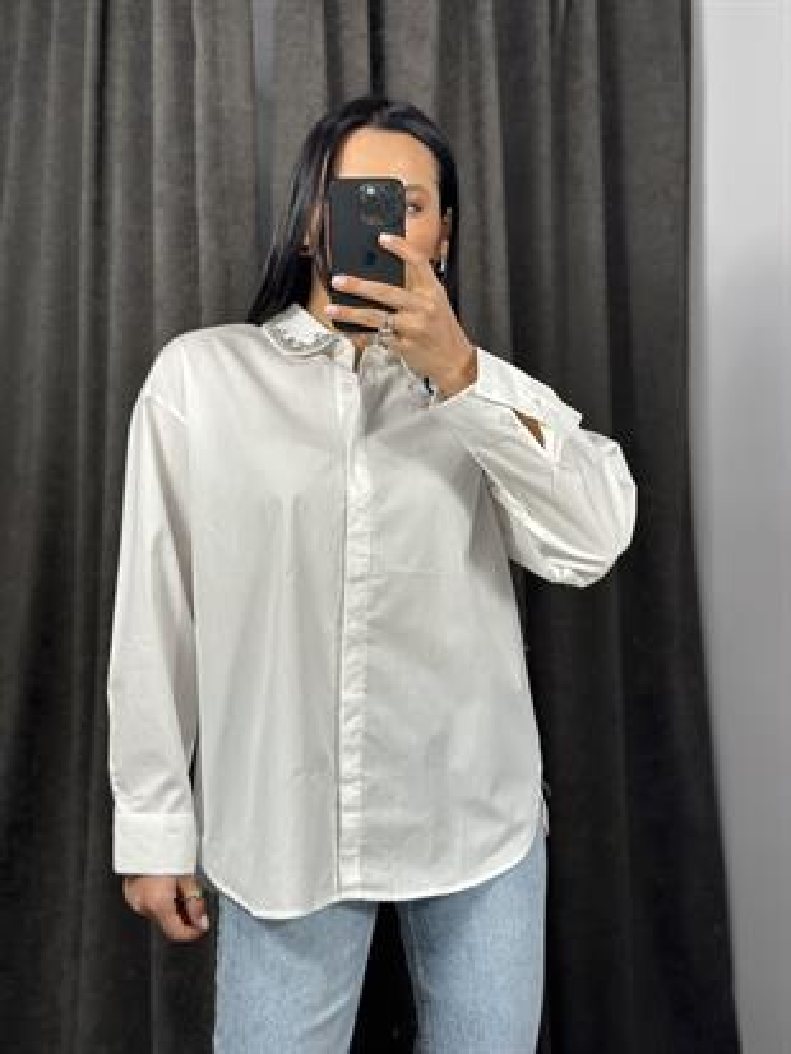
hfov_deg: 30.3
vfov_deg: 39.6
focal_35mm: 48
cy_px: 527
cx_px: 396
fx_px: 1462
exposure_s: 1/100
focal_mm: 6.86
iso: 64
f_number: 1.78
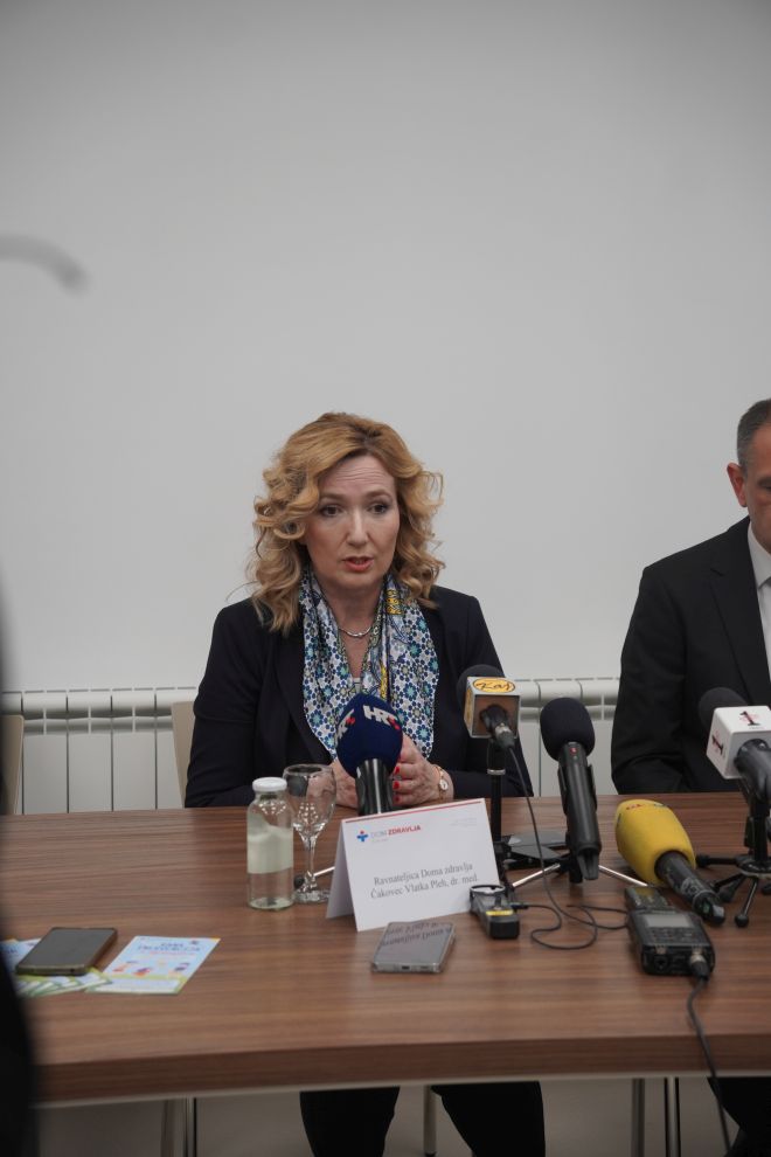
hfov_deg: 18.2
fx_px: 2409
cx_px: 386
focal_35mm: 75
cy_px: 578
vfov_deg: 27.0
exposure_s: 1/160
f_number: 3.5
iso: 500
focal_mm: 50
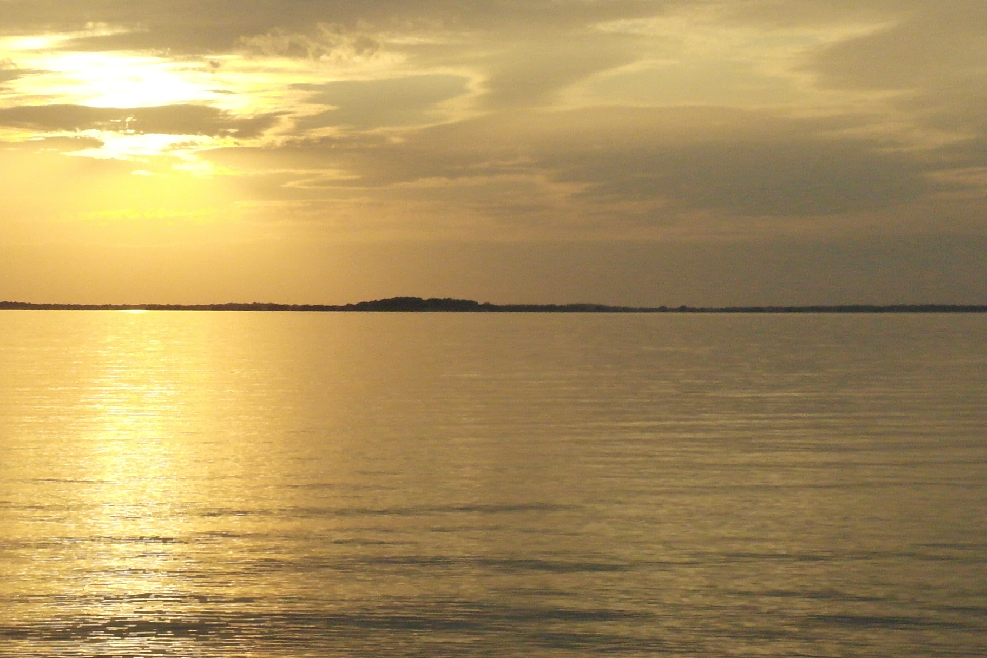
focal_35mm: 87
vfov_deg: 15.7
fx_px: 2385
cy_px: 336
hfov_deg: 22.8
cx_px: 105
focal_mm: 19
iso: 1600
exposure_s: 1/4000
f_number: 5.6
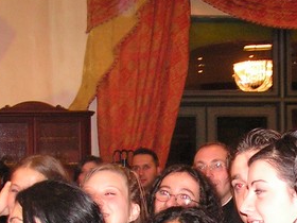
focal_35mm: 103
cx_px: 222
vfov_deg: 14.0
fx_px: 884
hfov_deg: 19.0
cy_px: 260
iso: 200
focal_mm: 6
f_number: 3.2
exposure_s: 1/40
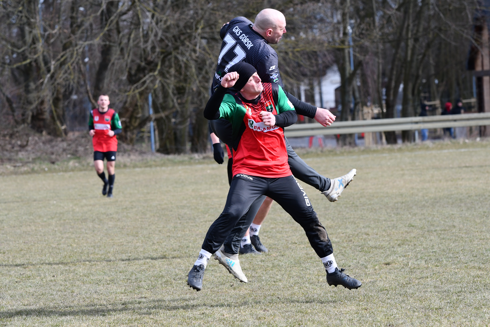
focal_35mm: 195
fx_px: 2654
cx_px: 245
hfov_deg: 10.5
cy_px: 164
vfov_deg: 7.0
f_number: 5
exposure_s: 1/1250
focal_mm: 130
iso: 400
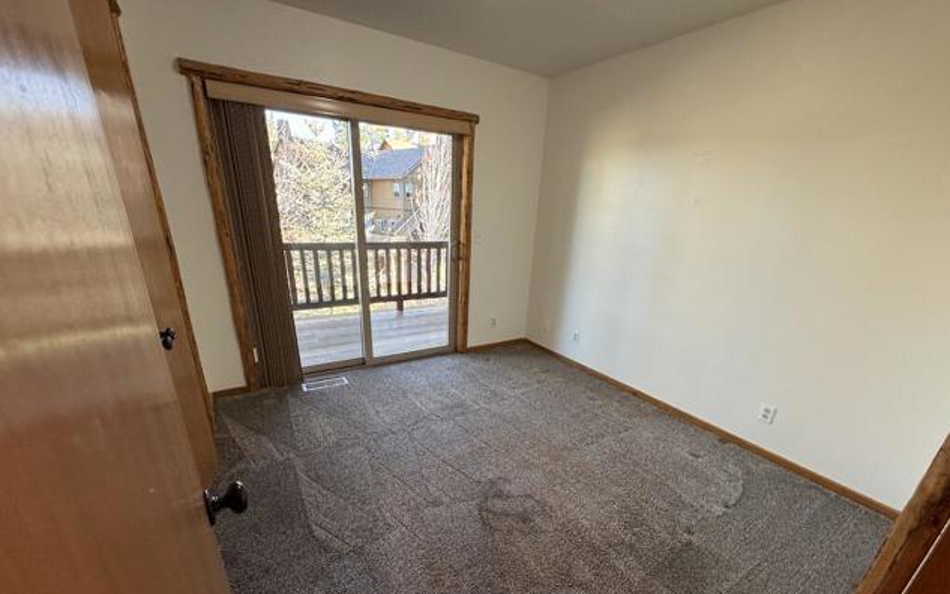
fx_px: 388
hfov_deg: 101.4
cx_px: 479
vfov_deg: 74.1
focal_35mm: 15
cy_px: 352
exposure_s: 1/120
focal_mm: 2.22
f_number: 2.2
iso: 320
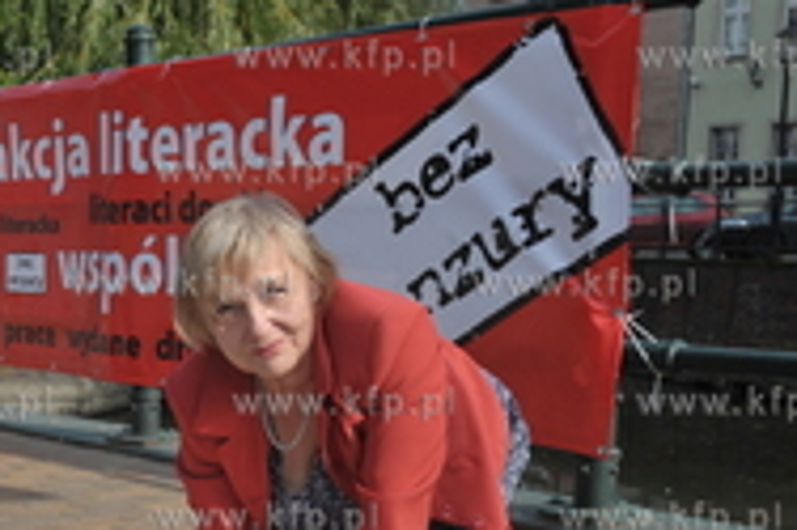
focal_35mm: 68
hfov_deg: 28.6
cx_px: 89
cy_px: 458
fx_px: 1504
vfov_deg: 19.7
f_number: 8
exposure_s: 1/1250
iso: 640
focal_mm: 32
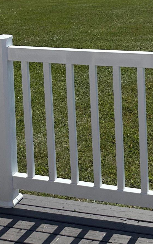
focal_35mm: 66
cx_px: 206
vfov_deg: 27.4
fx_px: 440
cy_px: -49
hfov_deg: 18.2
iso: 80
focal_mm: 6.86
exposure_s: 1/12048
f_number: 1.78
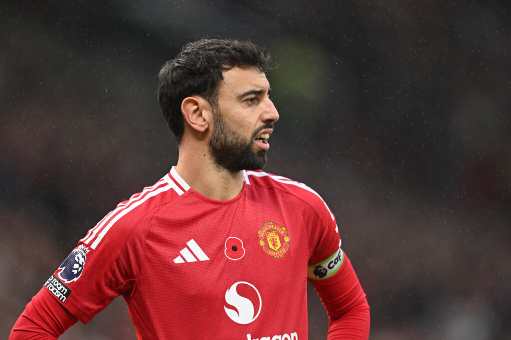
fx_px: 8513
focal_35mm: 600
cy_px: 170
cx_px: 256
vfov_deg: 2.3
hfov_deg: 3.4
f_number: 2.8
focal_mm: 400
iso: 1250
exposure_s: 1/1250
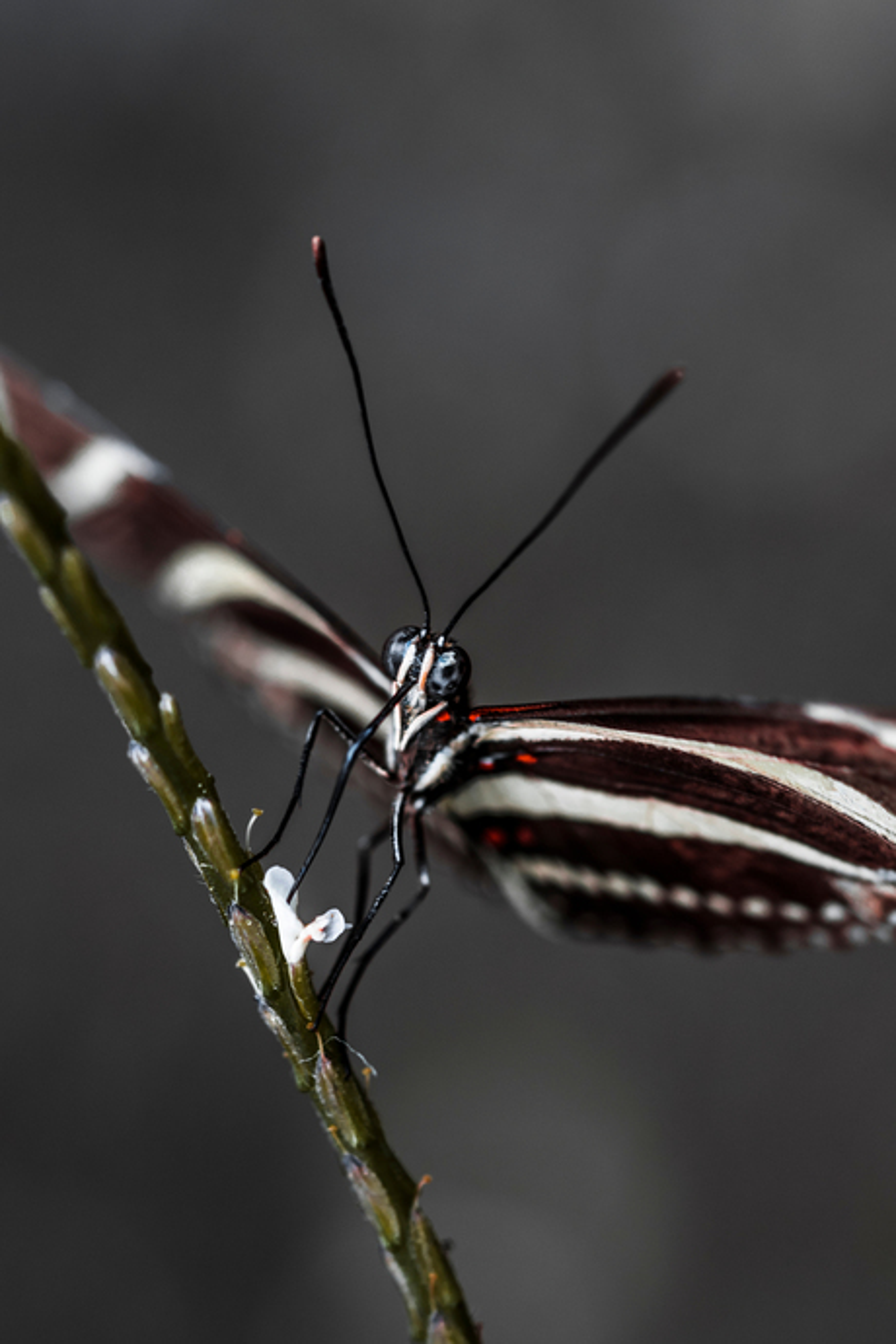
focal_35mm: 135
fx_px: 5040
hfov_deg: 10.2
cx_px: 448
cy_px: 672
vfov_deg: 15.2
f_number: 4
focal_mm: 90
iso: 180
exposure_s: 1/80
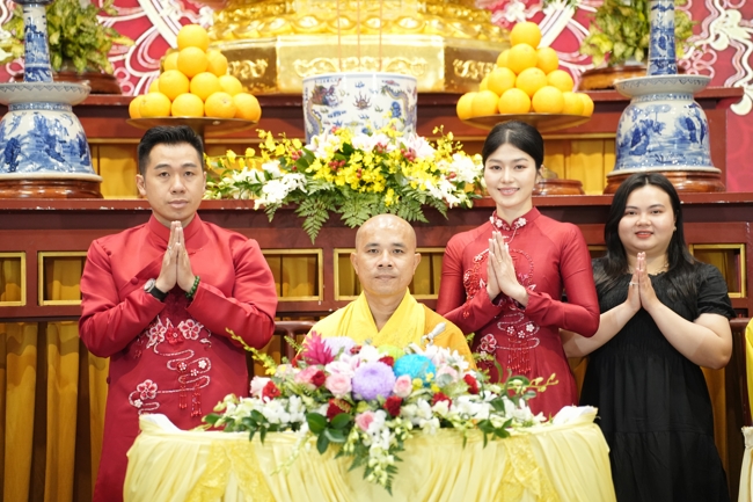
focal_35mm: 150
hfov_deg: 13.7
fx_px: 3137
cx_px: 376
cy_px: 251
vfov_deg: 9.1
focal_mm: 150
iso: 3200
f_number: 2.8
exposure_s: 1/200
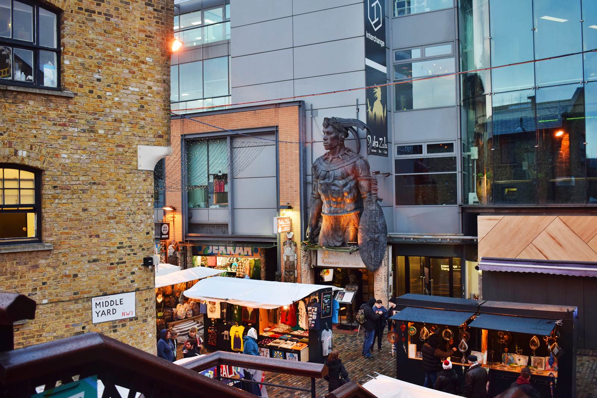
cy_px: 199
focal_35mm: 36
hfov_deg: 53.1
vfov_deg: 36.9
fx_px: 597
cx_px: 298
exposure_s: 1/60
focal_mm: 24
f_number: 4
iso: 450
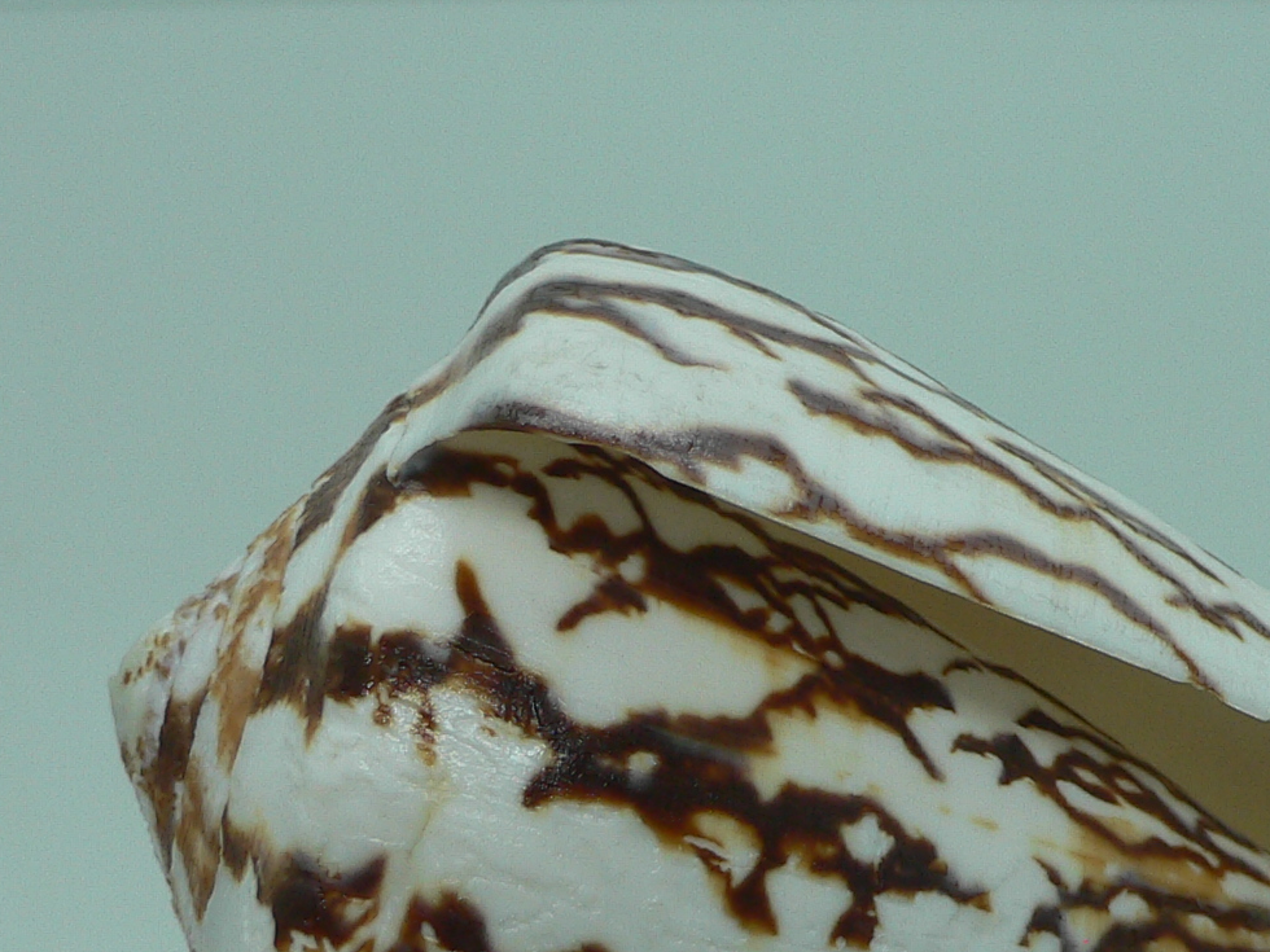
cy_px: 749
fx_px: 2642
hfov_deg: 26.7
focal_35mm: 72
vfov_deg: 20.2
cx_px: 940
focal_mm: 4.6
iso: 80
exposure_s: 1/60
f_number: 2.8
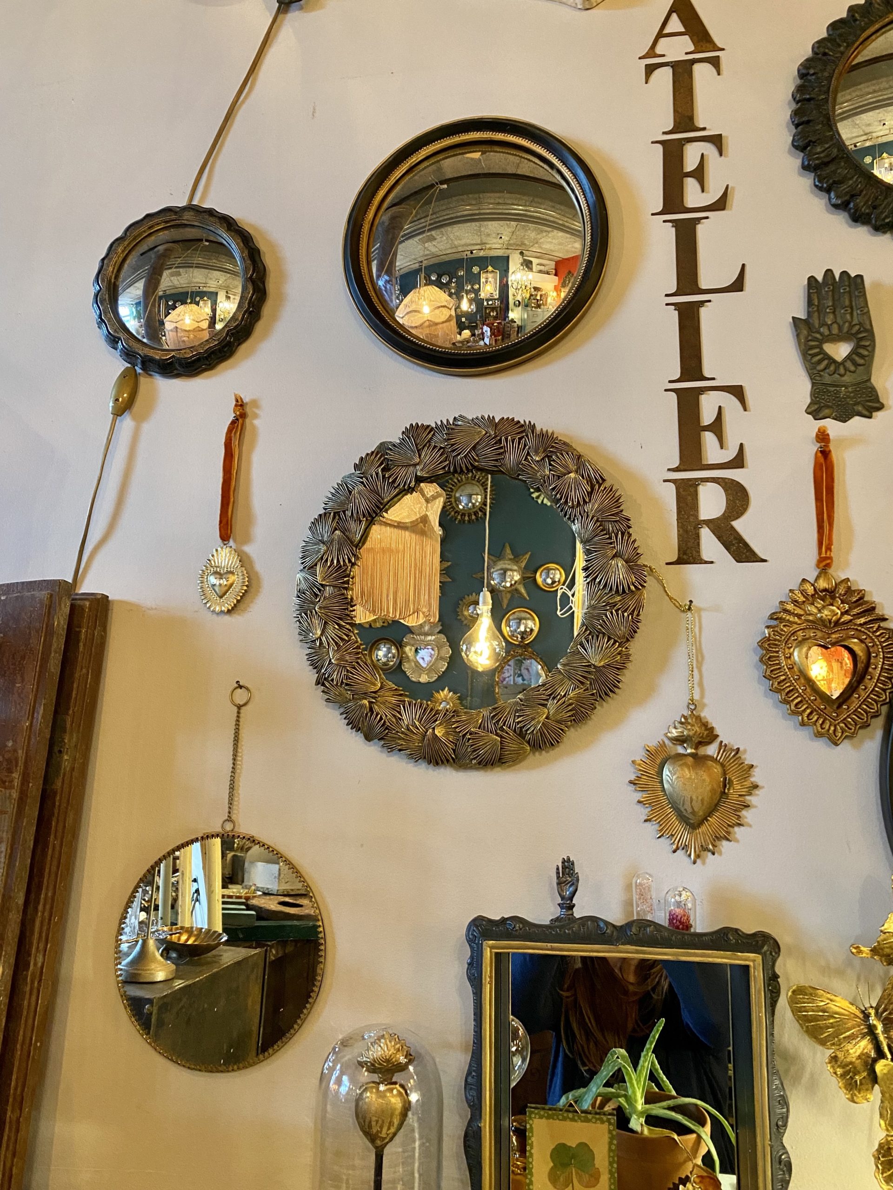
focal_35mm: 26
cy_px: 595
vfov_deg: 67.3
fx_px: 894
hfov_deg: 53.1
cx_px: 446
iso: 500
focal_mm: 4.25
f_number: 1.8
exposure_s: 1/50
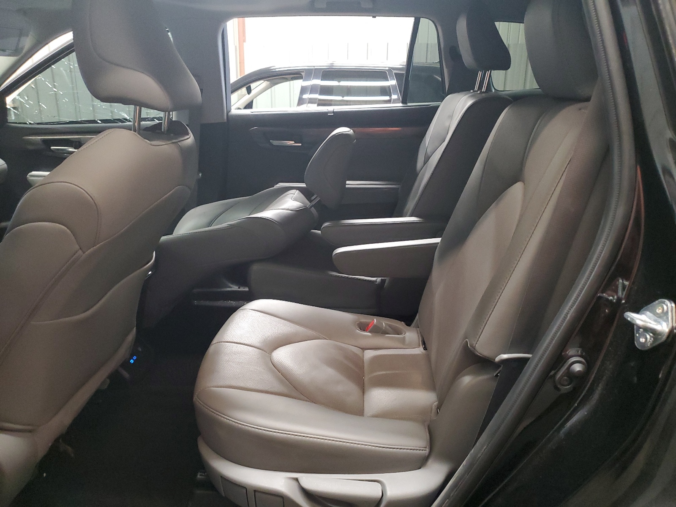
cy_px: 254
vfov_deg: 53.1
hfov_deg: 67.3
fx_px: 508
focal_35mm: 26
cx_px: 338
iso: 305
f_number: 1.5
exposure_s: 1/20
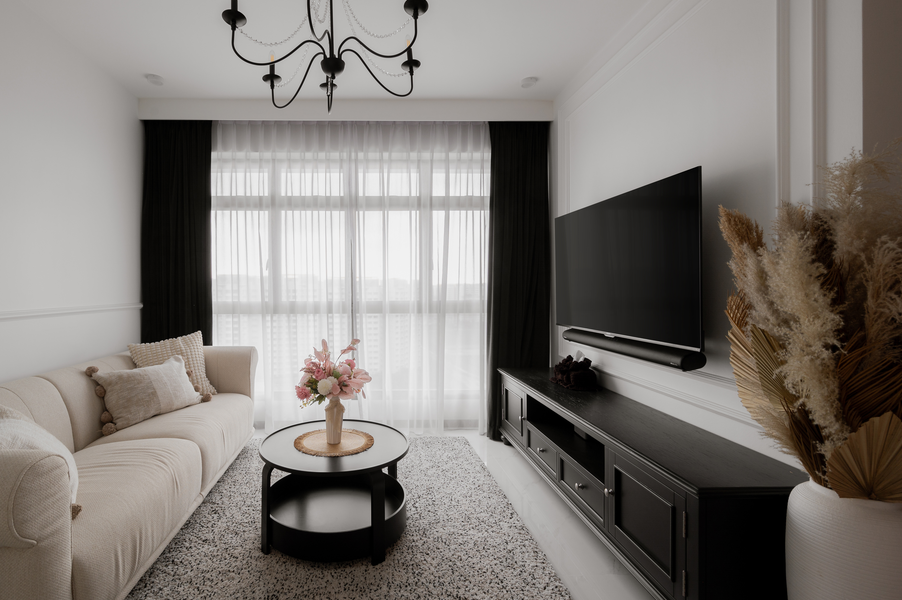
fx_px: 426
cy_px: 285
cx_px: 379
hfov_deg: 92.5
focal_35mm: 17
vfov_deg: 70.3
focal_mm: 14
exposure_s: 1/1.67
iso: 100
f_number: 9
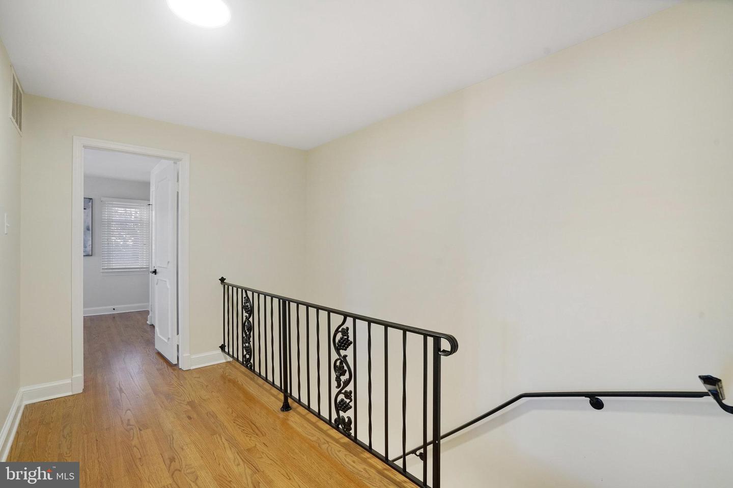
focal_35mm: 16
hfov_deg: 96.7
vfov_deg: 73.7
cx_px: 366
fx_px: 326
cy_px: 244
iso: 1250
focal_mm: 16
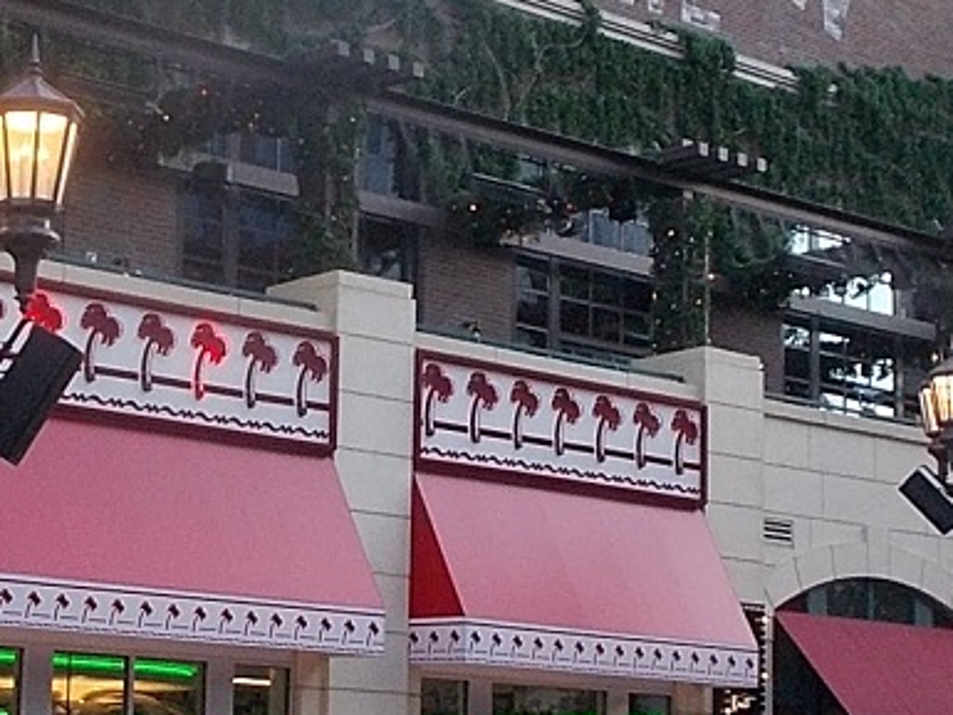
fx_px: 2534
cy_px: 380
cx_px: 366
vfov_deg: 16.1
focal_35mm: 92
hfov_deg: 21.3
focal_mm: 4.6
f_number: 3.2
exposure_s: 1/250
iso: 160
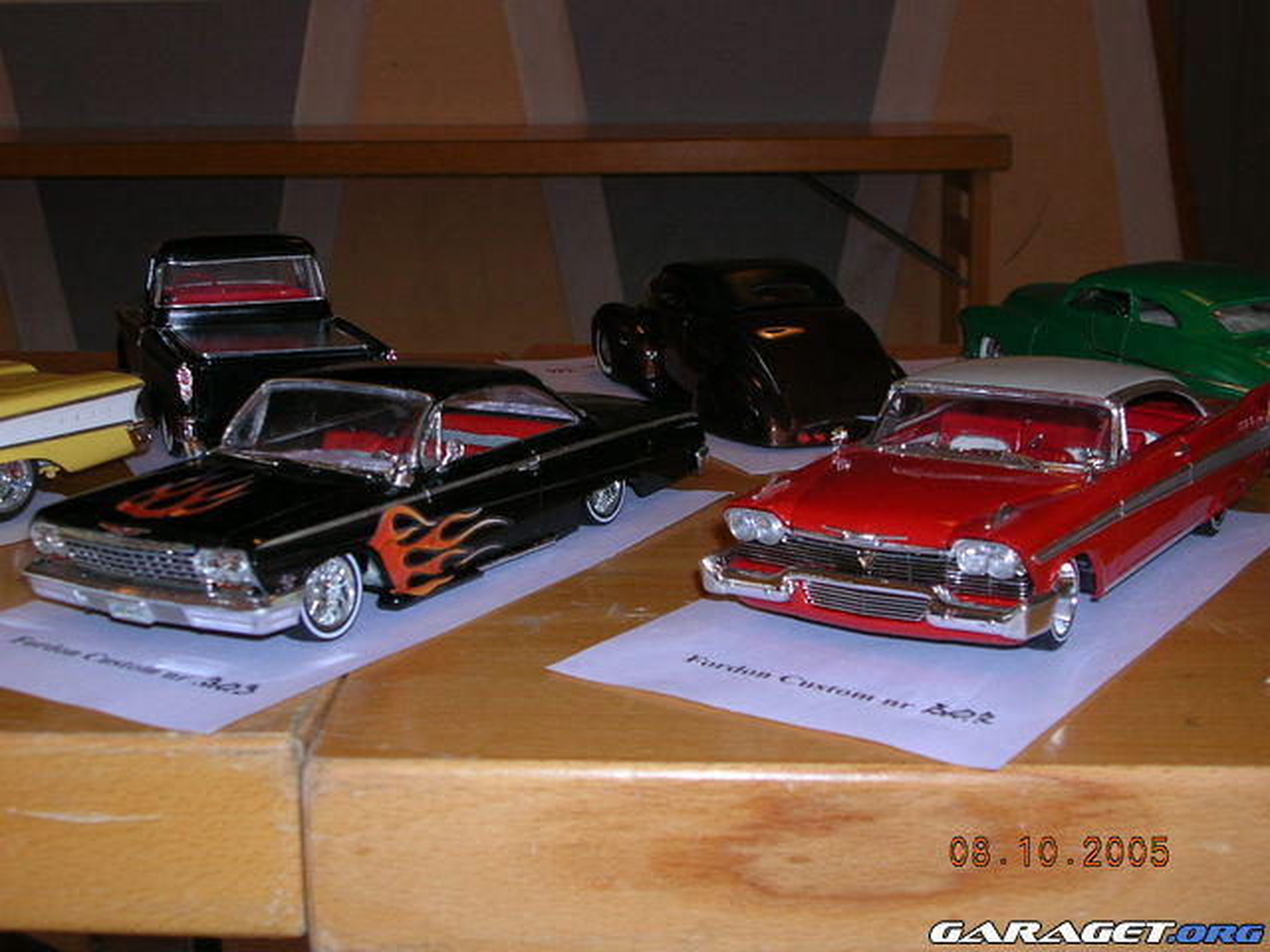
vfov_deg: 28.6
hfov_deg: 37.5
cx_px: 635
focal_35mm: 51
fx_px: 1871
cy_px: 476
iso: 50
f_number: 3.3
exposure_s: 1/60.1
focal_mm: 8.5
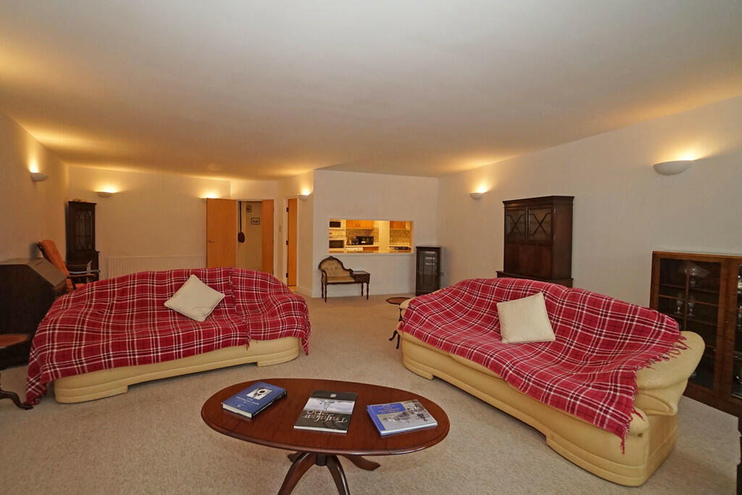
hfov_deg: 100.4
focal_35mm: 15
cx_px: 371
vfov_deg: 77.3
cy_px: 248
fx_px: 309
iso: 1250
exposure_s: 1/160
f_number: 4
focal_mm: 10
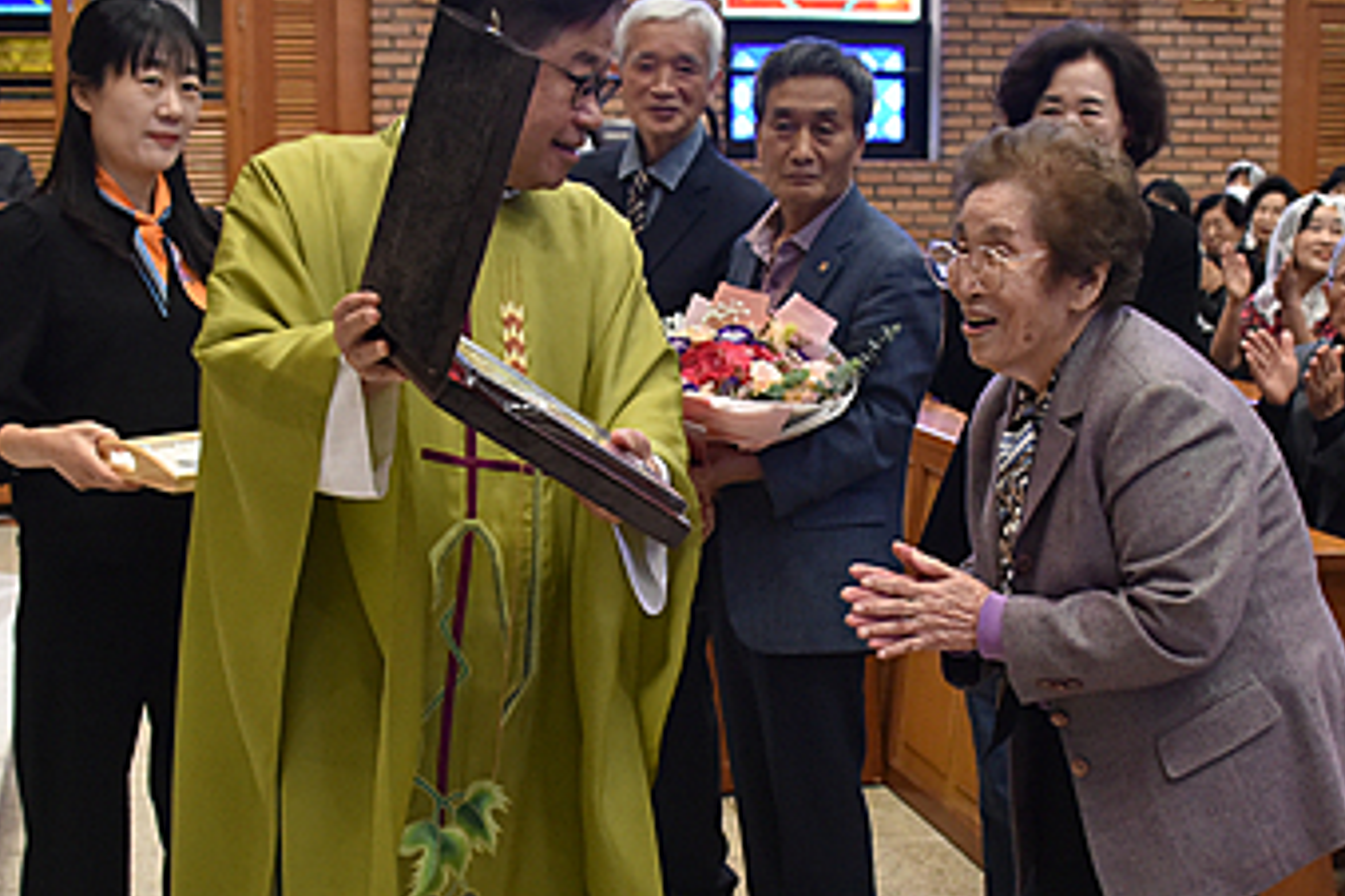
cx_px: 797
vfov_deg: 20.5
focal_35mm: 66
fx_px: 2466
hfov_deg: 30.4
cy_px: 601
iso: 2200
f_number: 4
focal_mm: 28
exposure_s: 1/125
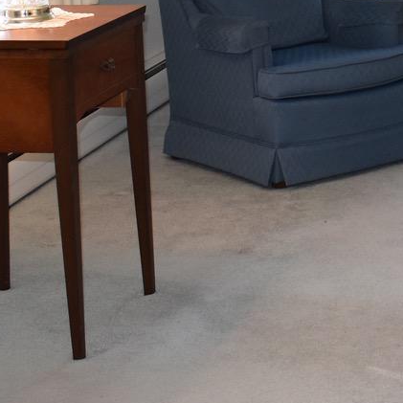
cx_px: 559
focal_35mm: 130
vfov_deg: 13.0
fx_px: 1713
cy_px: -93
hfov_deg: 12.9
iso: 400
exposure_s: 1/80
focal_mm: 21
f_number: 4.5
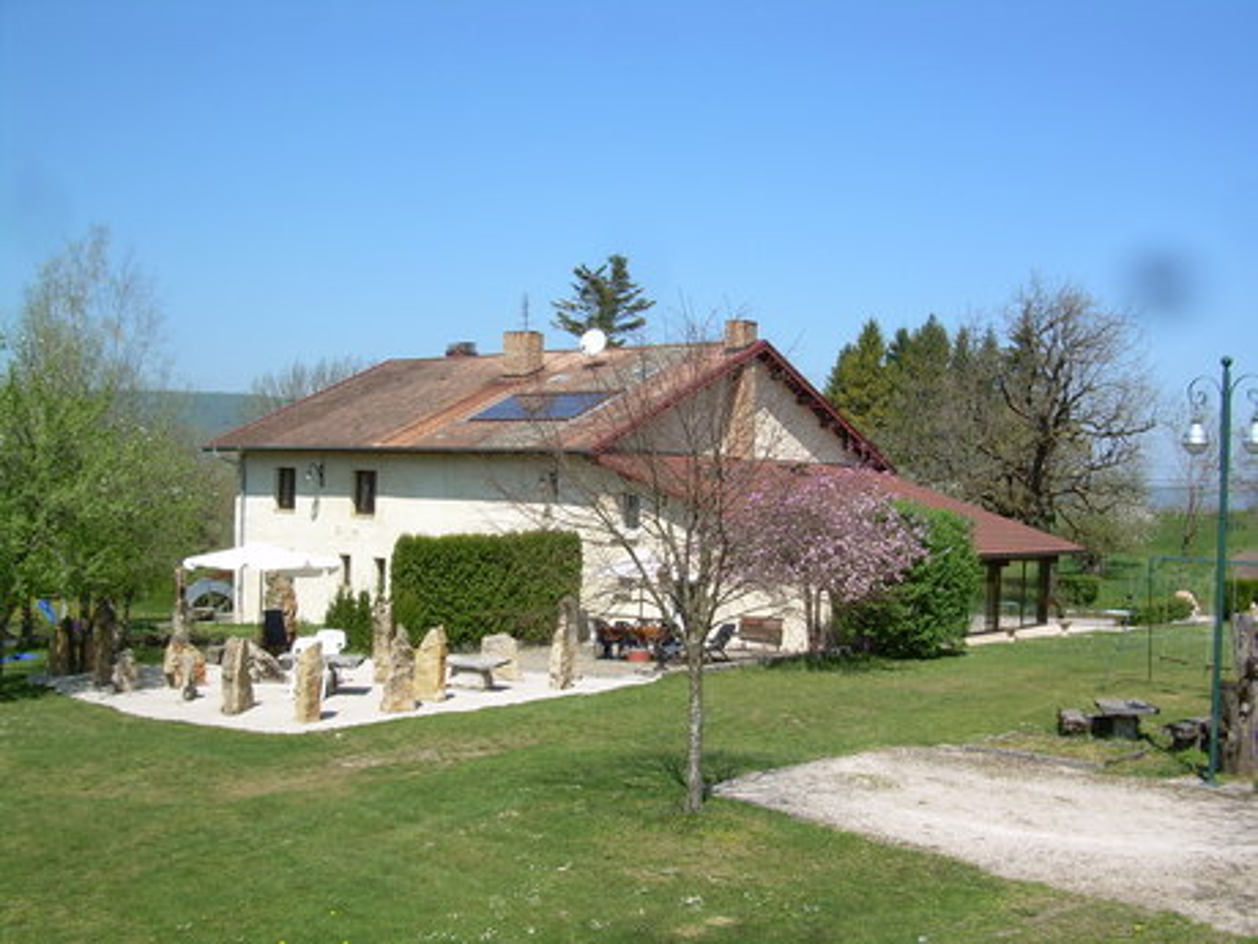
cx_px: 629
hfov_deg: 49.0
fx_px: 1381
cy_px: 472
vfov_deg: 37.7
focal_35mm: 38
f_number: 4.6
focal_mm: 6.3
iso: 50
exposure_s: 1/420
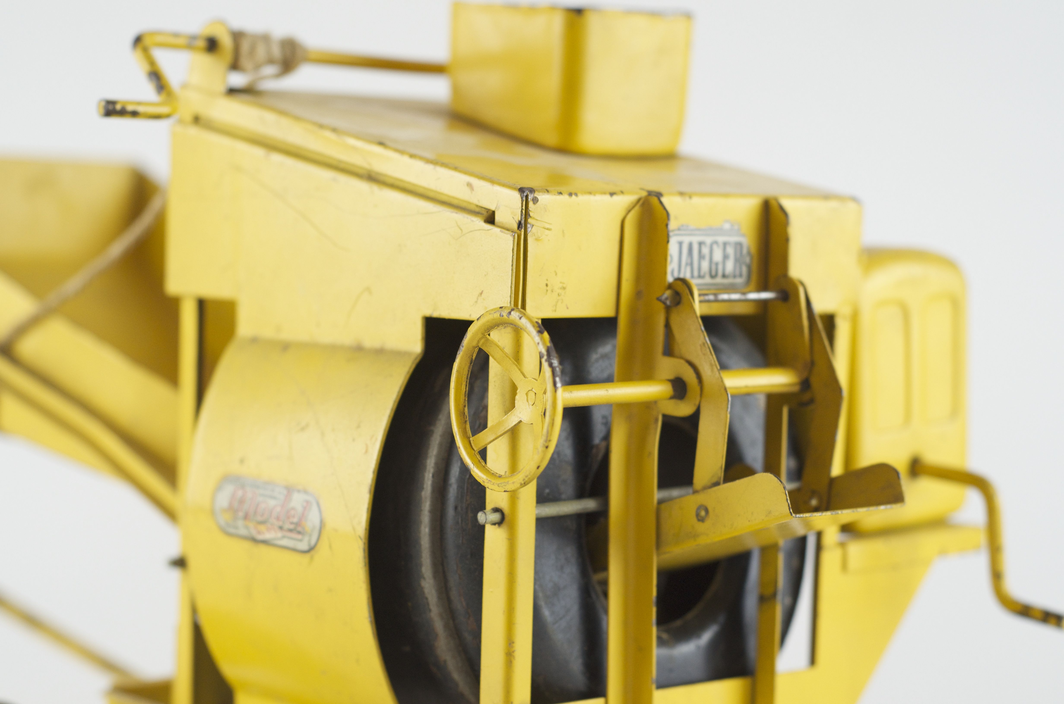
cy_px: 352
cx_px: 532
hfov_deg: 27.0
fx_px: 2212
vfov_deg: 18.1
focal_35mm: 75
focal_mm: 50
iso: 500
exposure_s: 1/125
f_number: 4
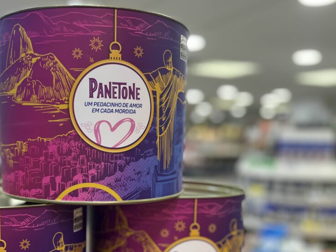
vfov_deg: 34.4
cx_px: 132
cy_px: 191
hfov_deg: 45.5
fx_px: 398
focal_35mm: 41
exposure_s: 1/60
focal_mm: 5.1
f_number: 1.6
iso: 80
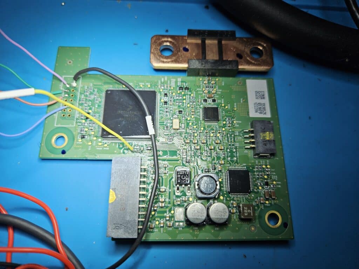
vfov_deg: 58.9
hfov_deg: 73.9
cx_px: 180
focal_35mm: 23
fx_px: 239
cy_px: 134
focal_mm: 5.4
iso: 25
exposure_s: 1/383
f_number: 1.8
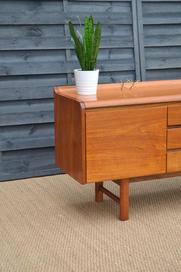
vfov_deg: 29.2
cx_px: 90
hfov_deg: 19.7
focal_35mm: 69
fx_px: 520
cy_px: 136
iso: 160
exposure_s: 1/125
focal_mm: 46
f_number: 5.6
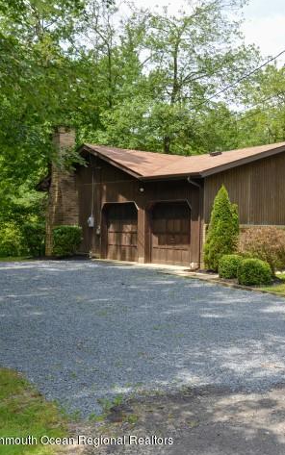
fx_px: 596
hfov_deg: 25.6
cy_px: 229
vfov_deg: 41.8
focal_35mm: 48
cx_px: 284
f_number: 7.1
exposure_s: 1/200
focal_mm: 31
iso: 100
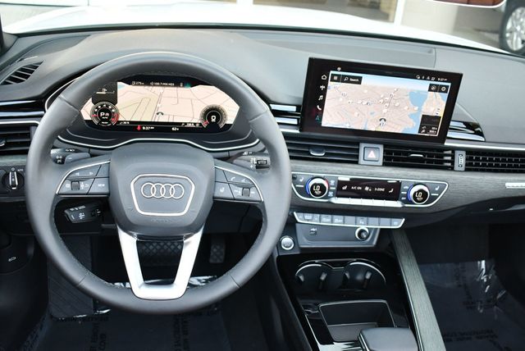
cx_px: 262
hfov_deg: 48.4
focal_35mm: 40
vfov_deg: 33.5
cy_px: 176
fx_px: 584
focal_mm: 20
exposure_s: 1/200
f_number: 3.5
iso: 800
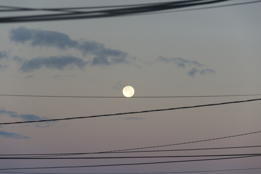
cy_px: 87
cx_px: 130
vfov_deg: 8.7
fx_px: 1140
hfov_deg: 13.1
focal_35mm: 158
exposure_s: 1/125
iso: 320
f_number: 5.6
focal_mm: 105
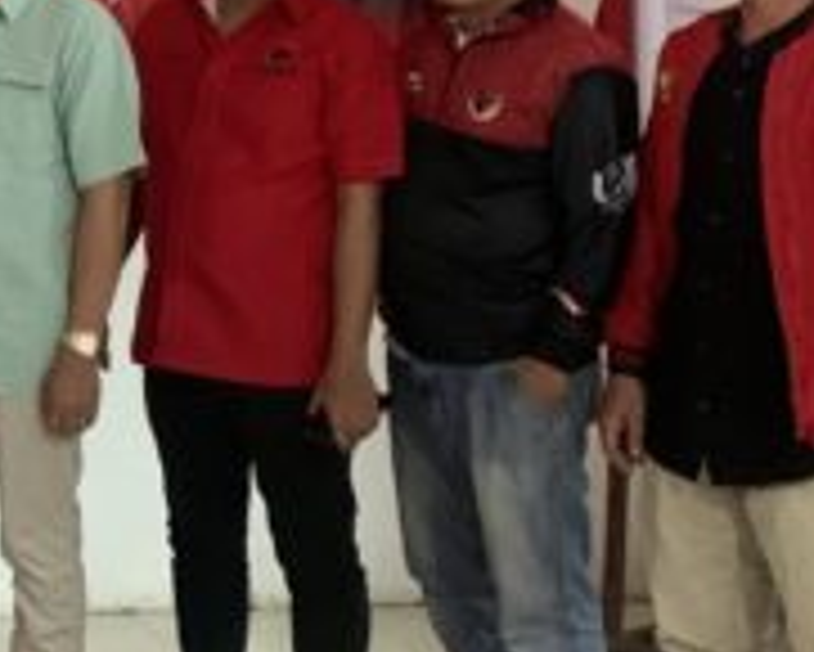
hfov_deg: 18.7
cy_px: -13
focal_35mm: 93
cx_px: -328
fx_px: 2242
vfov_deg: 16.2
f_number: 1.8
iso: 800
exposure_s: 1/25
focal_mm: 4.25
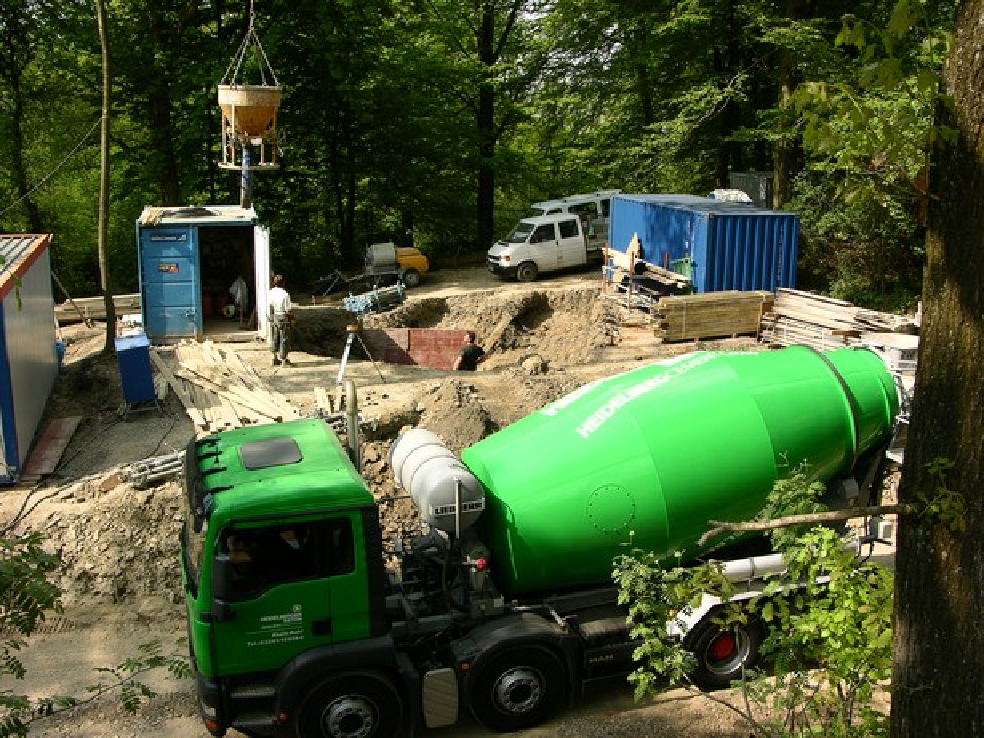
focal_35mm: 35
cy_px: 369
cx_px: 492
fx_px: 995
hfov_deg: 52.6
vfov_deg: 40.7
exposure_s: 1/94.8
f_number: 6.3
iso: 50
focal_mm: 8.9
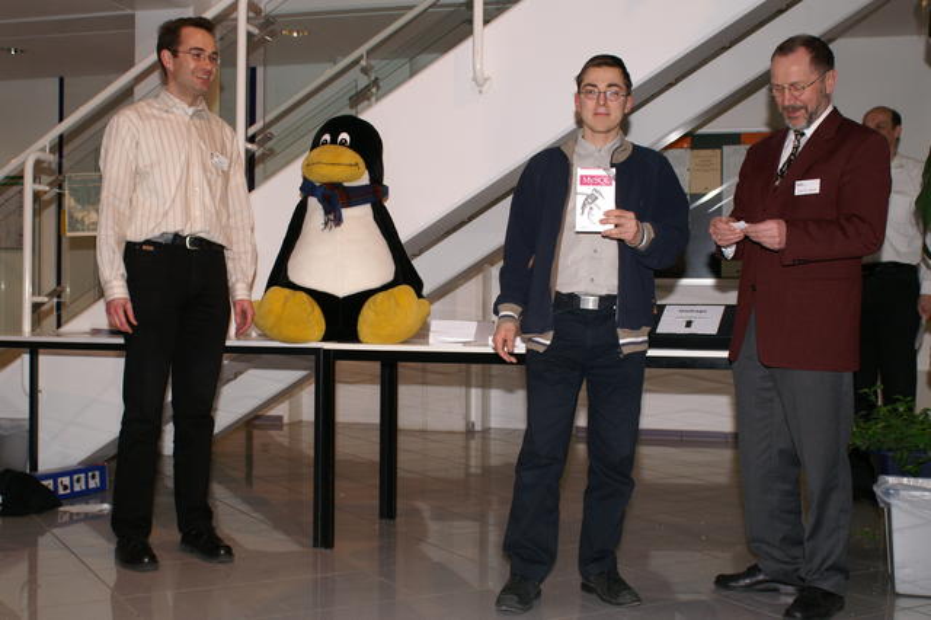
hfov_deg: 46.4
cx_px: 466
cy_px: 310
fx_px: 1086
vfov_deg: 31.9
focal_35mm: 42
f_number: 5
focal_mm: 28
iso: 200
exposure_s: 1/60
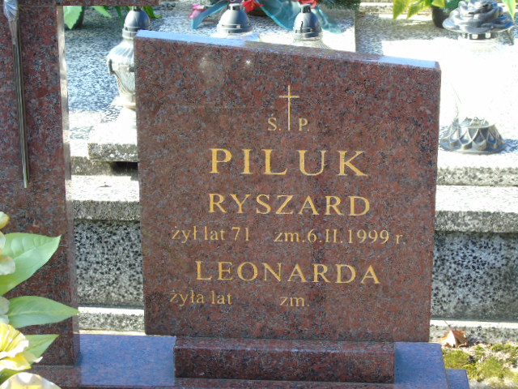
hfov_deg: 23.8
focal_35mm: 82
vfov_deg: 18.0
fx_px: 1227
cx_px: 259
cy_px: 194
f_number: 4.1
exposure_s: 1/60
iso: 80
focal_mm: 15
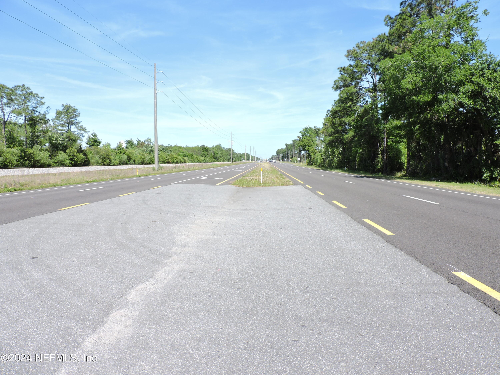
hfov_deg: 71.6
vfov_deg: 56.8
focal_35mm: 24
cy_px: 188
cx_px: 250
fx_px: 347
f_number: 3.7
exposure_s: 1/500
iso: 100
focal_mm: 4.3
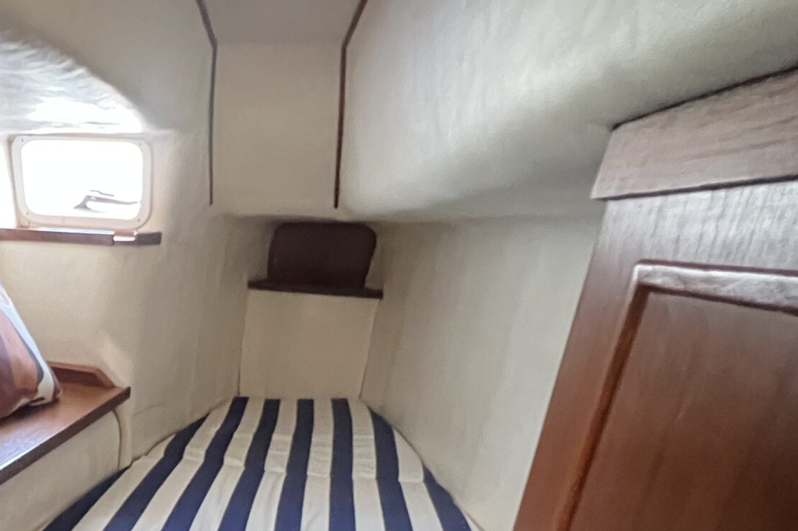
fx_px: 687
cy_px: 503
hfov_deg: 52.5
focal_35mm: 31
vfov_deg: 38.6
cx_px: 71
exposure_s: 1/30
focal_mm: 1.57
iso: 2000
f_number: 1.8
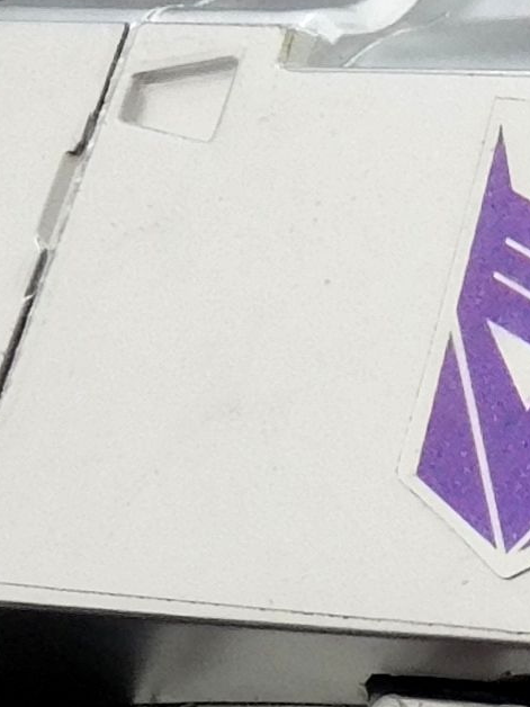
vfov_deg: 5.9
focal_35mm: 330
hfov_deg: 4.5
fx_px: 6737
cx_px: 527
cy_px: 1214
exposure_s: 1/1.6
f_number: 4
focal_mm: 8
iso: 125
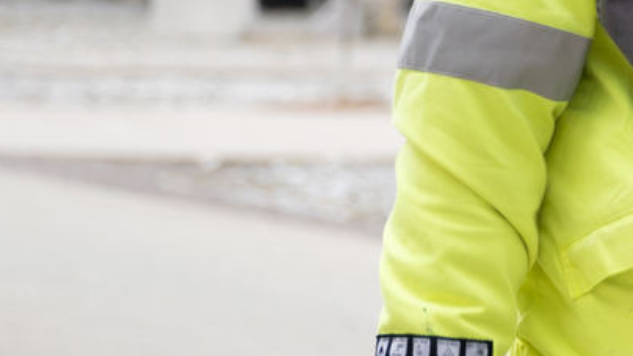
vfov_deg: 5.1
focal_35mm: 239
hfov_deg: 8.5
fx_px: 4010
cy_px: -118
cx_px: 1335
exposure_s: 1/200
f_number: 2.8
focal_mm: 48
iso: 64
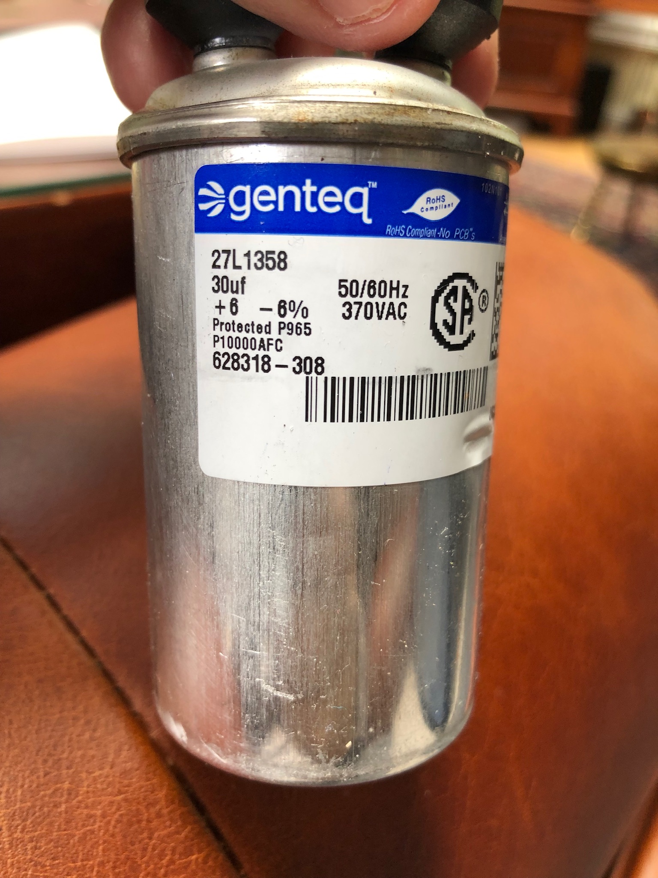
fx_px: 710
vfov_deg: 63.4
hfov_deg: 49.7
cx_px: 329
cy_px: 439
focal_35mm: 28
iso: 25
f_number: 1.8
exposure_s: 1/36
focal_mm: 3.99
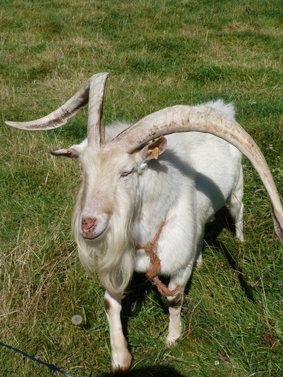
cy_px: 188
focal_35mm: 55
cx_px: 142
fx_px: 600
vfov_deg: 34.9
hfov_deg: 26.6
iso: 80
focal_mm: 10
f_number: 5.6
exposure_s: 1/400
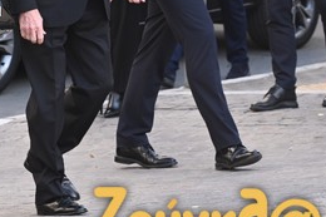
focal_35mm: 356
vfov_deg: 3.8
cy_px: -51
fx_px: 3222
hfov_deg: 5.8
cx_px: -76
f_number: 5
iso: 400
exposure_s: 1/250
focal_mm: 120
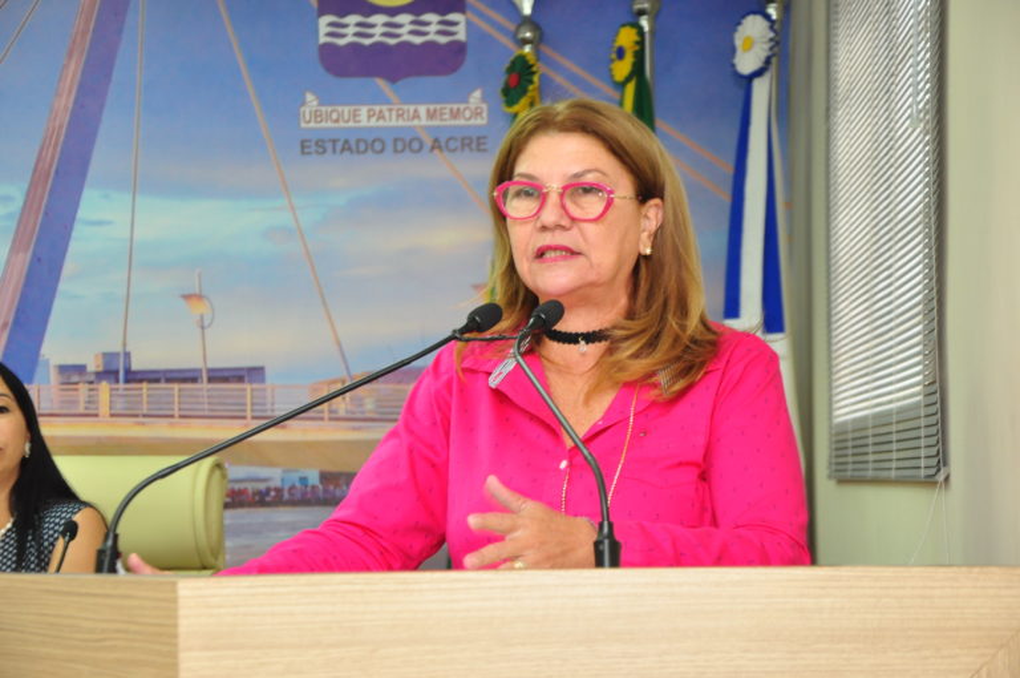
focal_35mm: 105
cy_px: 339
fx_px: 2971
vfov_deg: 13.0
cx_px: 510
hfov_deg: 19.5
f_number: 5.6
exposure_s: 1/30
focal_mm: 70
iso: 800
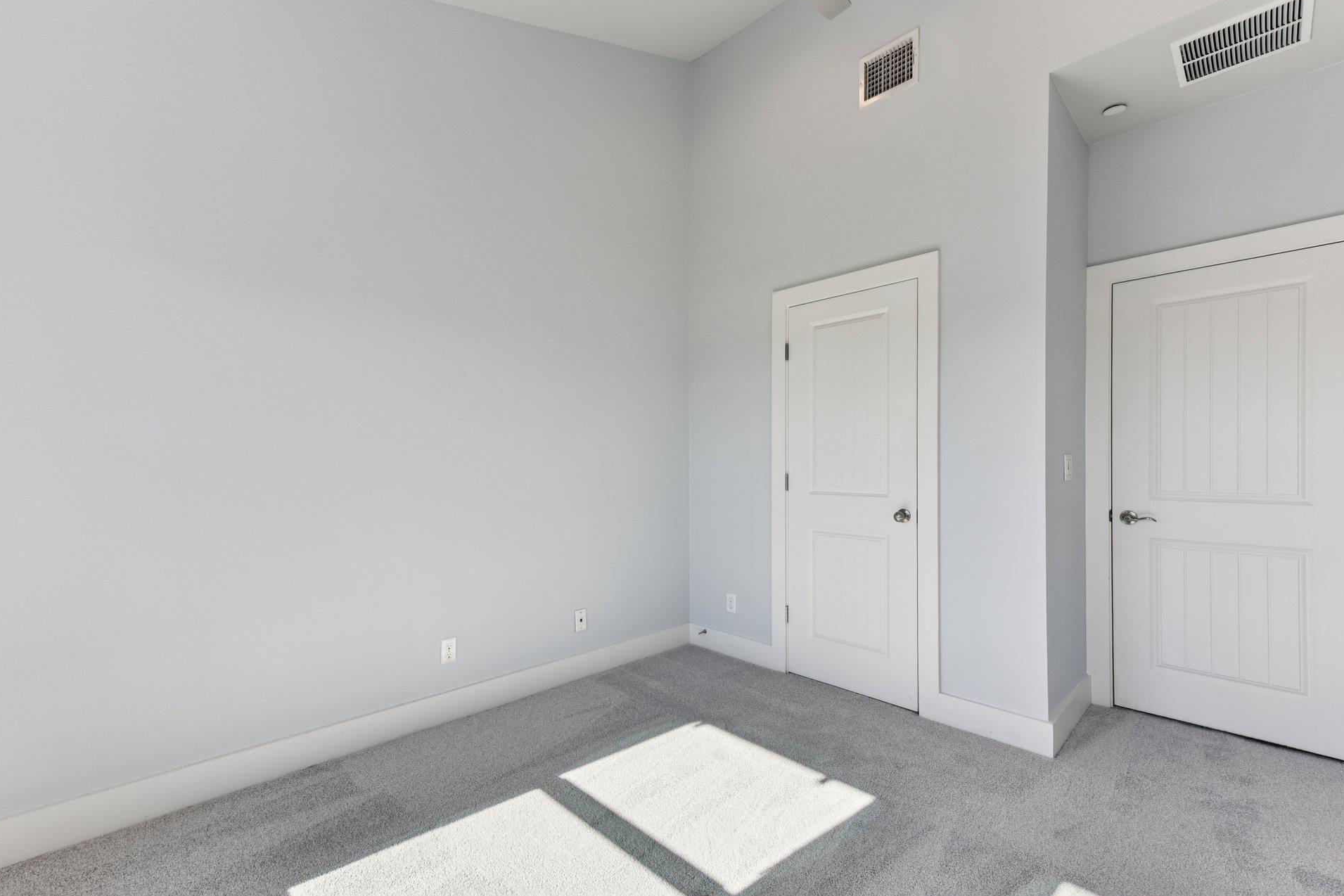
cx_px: 666
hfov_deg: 100.4
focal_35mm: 15
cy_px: 474
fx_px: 560
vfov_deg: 77.2
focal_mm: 14
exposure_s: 1/400
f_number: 8
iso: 400
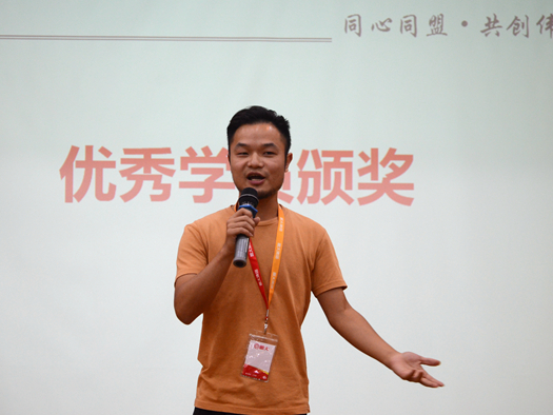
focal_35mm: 102
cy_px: 208
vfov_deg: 14.5
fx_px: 1630
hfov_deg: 19.3
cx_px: 264
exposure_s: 1/100
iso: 1600
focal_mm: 62
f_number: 5.3
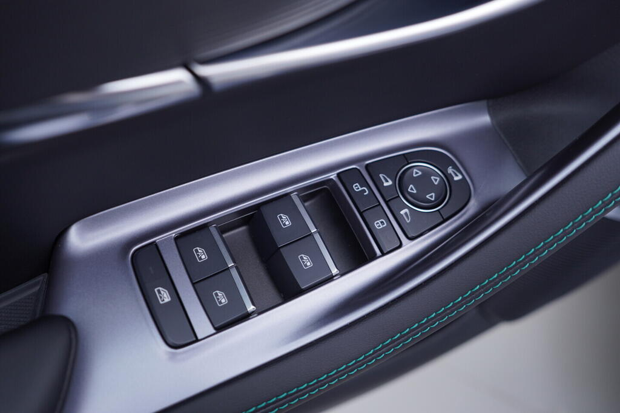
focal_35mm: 36
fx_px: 620
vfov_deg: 36.9
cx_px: 310
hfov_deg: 53.1
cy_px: 206
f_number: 3.2
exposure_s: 1/50
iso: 125
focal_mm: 24
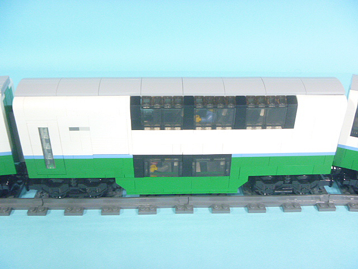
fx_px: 362
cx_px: 179
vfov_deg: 40.7
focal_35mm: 35
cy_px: 134
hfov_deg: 52.6
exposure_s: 1/15
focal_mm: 6.3
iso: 400
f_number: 3.5
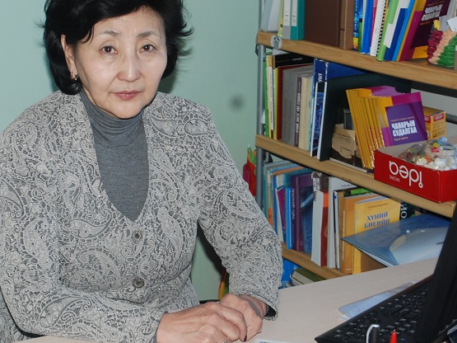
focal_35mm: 75
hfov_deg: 25.6
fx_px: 990
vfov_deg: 19.6
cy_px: 145
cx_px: 98
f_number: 5
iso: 320
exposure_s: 1/200
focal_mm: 32
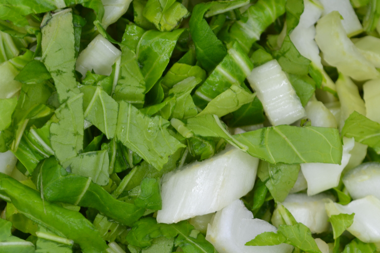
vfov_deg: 13.2
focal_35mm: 104
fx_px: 1094
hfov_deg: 19.7
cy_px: 123
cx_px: 206
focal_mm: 55
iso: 160
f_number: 8
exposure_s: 1/125
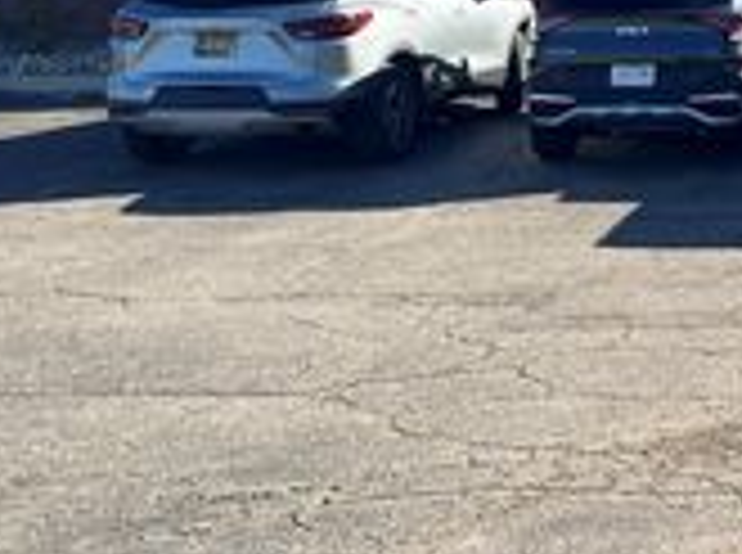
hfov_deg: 21.5
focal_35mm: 79
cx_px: 1052
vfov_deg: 17.8
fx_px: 1690
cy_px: -83
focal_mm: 5.1
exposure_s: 1/2137
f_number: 1.6
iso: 50
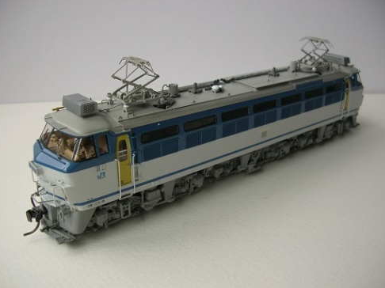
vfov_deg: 39.6
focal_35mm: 36
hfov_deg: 51.4
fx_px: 400
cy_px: 146
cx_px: 192
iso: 50
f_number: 2.8
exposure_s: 1/133
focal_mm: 5.8
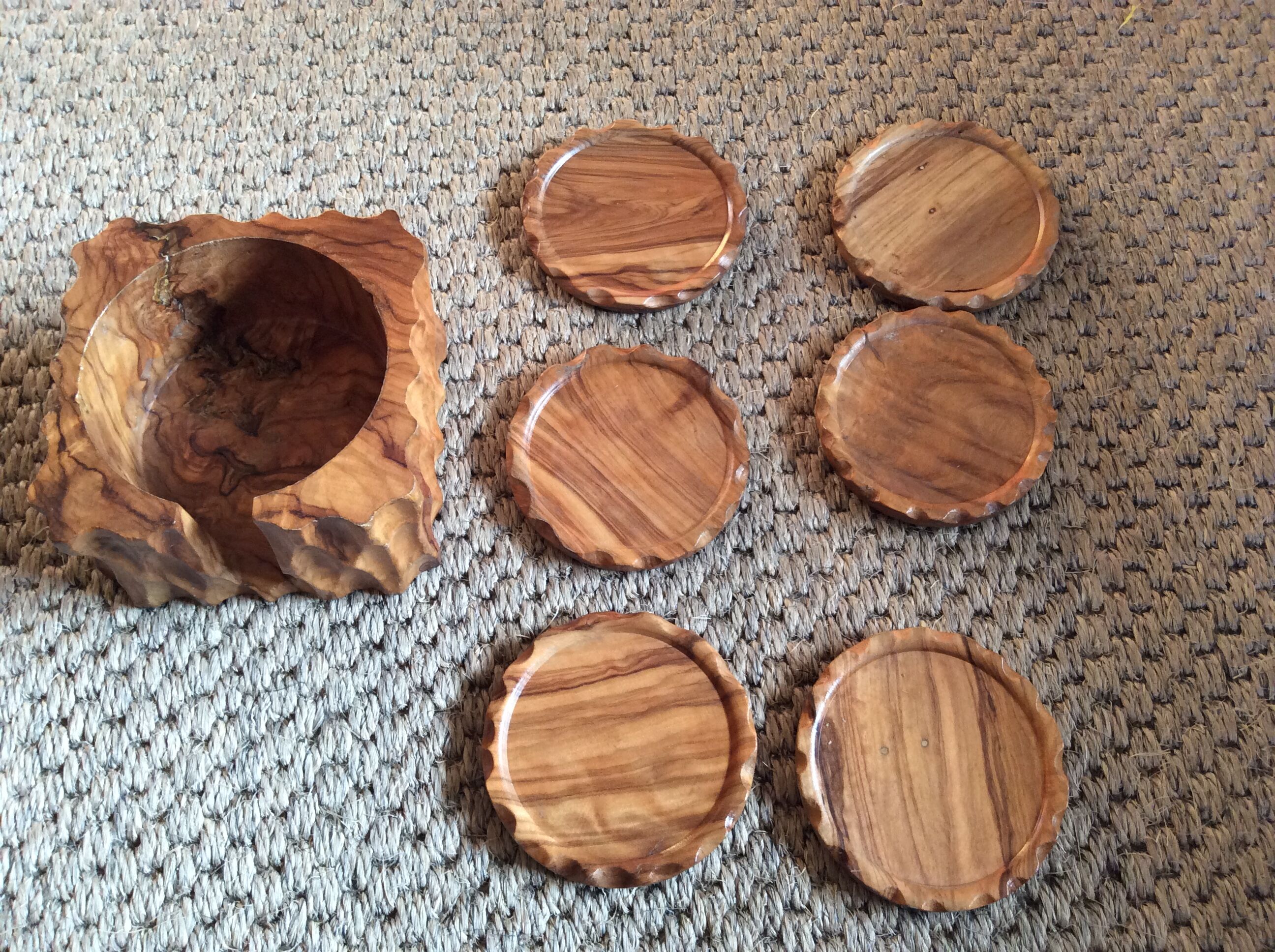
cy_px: 476
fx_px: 1177
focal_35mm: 32
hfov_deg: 56.9
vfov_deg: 44.1
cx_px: 638
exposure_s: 1/25
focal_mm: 3.3
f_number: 2.4
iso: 80
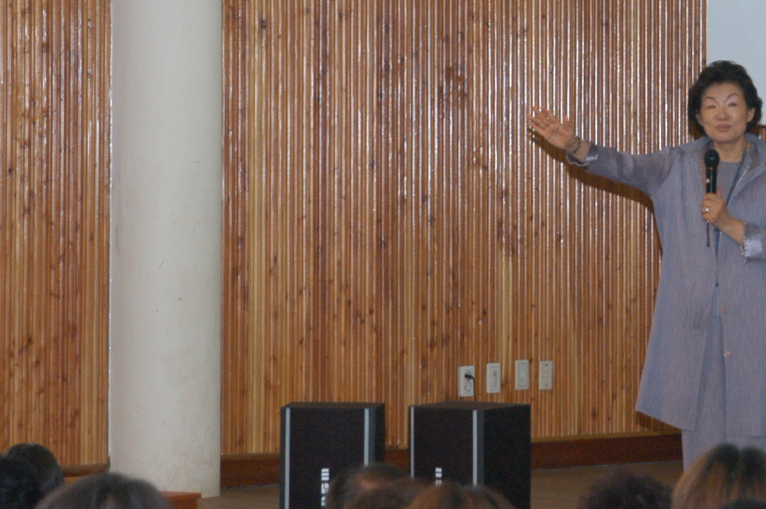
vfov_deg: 6.6
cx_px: 725
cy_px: 115
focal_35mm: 207
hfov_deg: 9.9
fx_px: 4401
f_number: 7.1
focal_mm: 62
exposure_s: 1/60
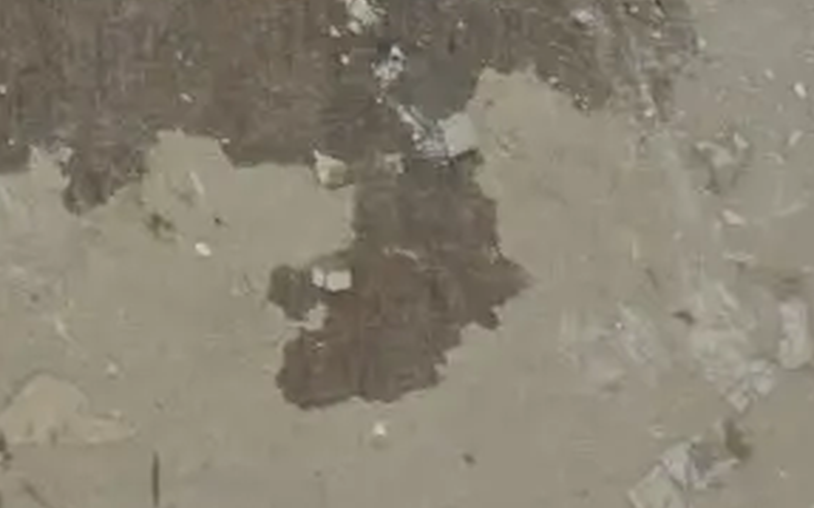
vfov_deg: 6.2
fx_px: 3392
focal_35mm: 153
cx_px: -136
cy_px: -1848
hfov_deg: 13.3
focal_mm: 5.4
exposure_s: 1/24
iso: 100
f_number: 1.8
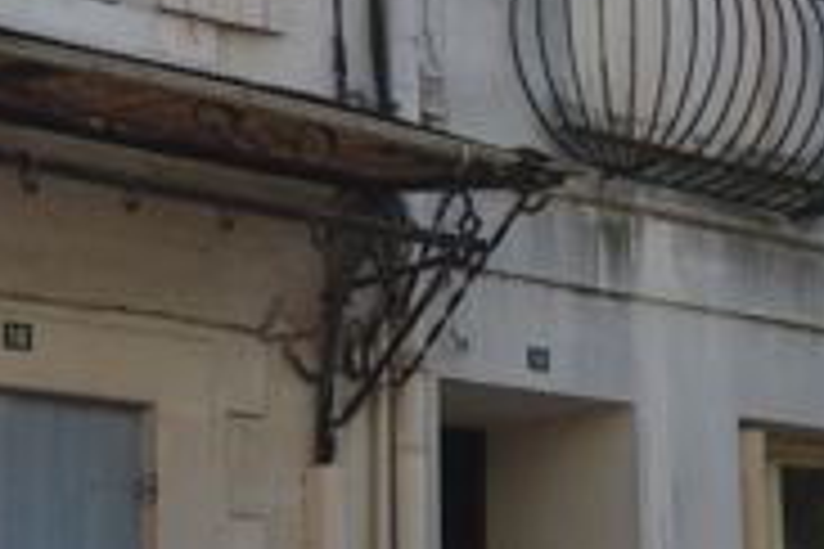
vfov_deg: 13.2
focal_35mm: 104
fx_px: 2380
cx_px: 561
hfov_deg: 19.6
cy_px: 261
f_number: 8
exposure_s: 1/250
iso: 100
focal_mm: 18
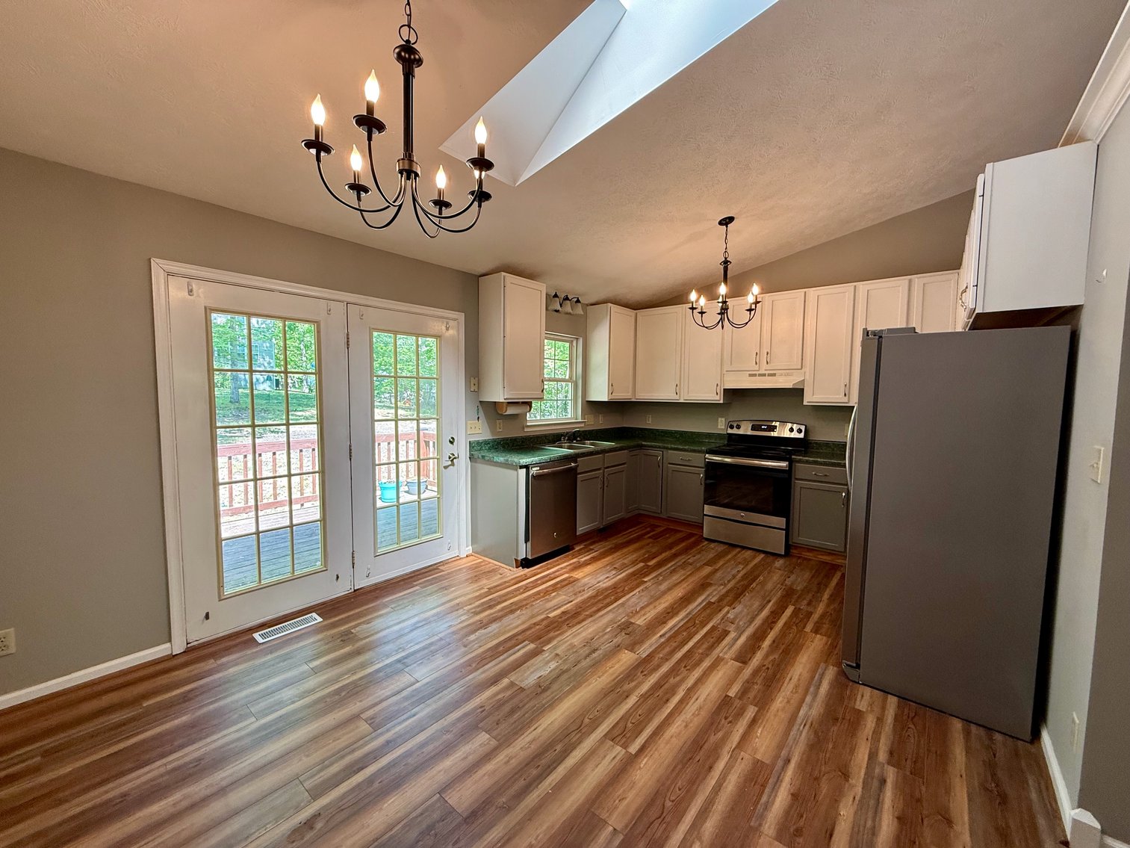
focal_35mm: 14
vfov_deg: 85.7
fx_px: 457
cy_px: 424
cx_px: 565
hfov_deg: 102.1
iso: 160
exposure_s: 1/120
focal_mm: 2.22
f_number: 2.2
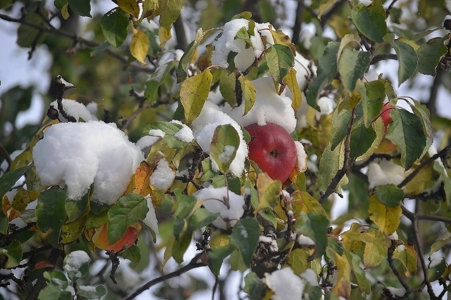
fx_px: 3382
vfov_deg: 5.1
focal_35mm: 270
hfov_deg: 7.6
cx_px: 226
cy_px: 150
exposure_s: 1/500
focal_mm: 180
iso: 320
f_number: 5.6
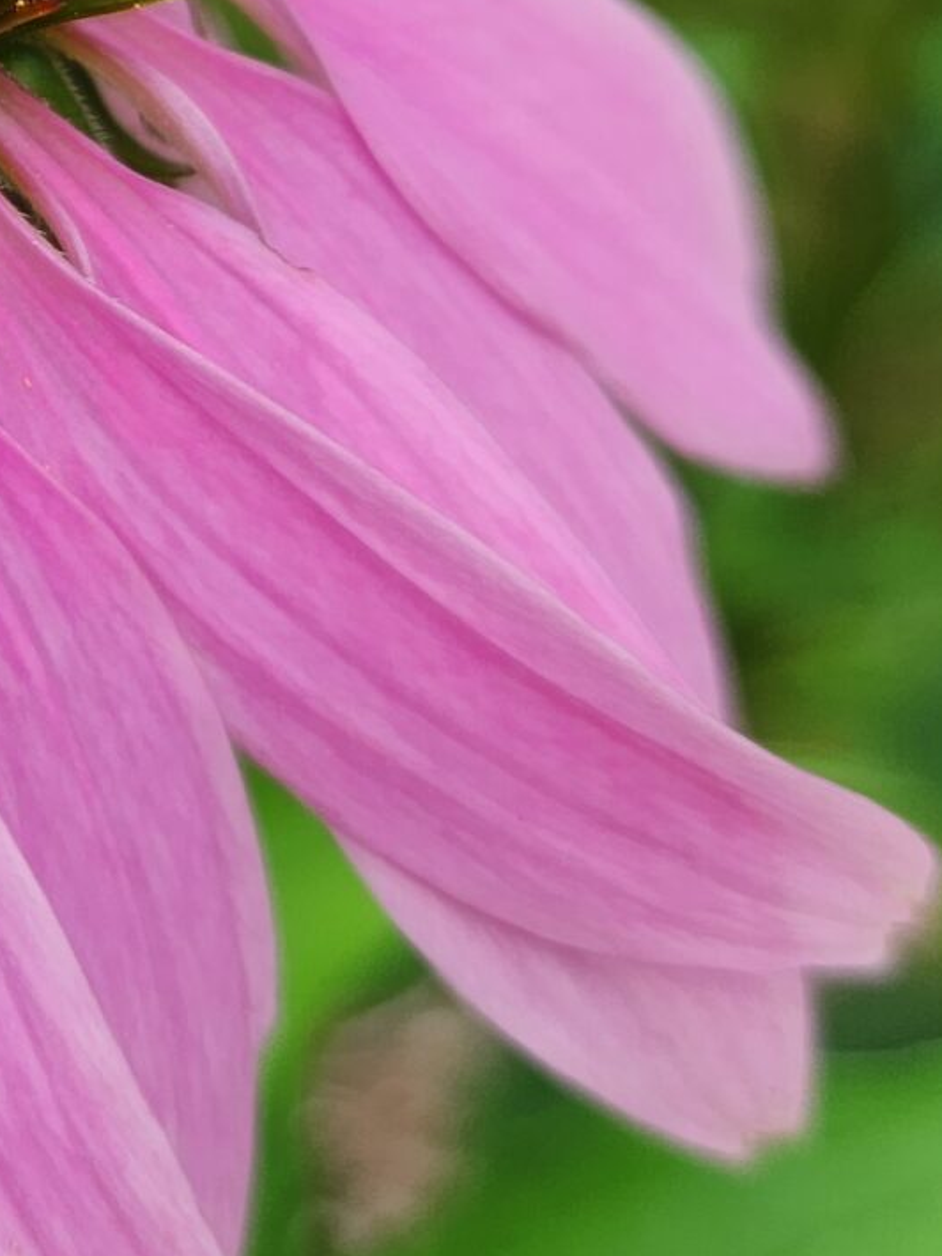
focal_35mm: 83
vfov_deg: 22.1
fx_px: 3011
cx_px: -365
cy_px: -158
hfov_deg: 16.6
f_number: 1.8
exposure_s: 1/180
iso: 25
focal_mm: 5.4
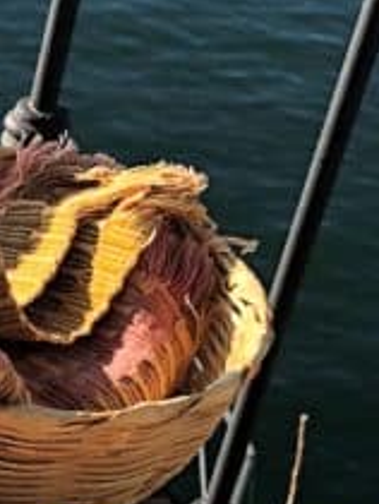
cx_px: -540
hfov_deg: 9.3
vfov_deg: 13.5
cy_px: 623
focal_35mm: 142
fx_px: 2069
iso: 20
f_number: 1.8
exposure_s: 1/1116
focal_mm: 3.99
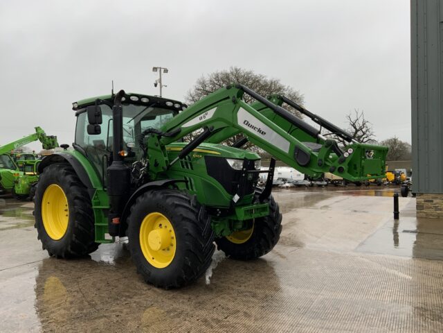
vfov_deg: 48.2
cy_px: 166
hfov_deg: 61.7
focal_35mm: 29
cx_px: 222
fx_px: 371
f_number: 1.8
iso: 40
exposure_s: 1/122
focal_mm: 3
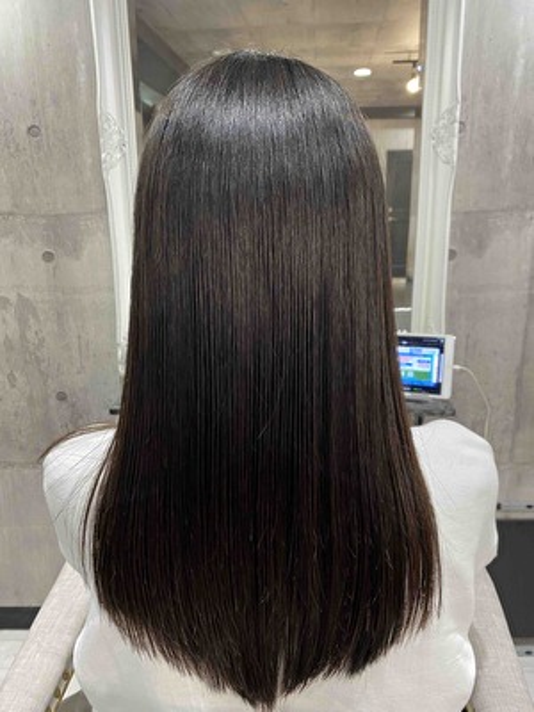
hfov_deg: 53.1
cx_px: 267
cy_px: 356
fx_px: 535
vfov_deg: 67.3
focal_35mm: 26
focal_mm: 4.25
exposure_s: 1/50
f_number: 1.8
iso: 200
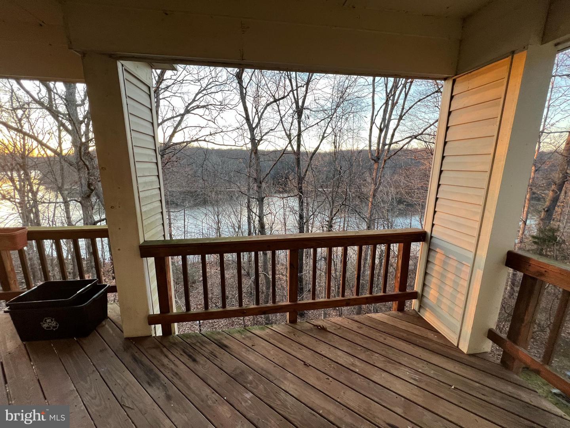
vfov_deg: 89.9
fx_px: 214
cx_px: 285
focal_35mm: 13
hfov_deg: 106.2
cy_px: 214
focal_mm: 1.57
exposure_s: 1/99
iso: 125
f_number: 1.8
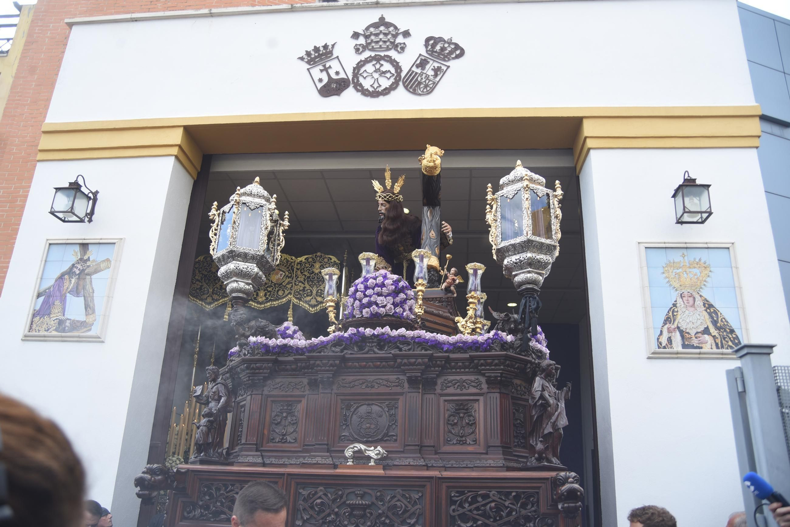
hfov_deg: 63.6
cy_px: 264
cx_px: 395
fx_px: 637
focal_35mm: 29
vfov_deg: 45.0
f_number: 5.6
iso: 100
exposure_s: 1/160
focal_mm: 29
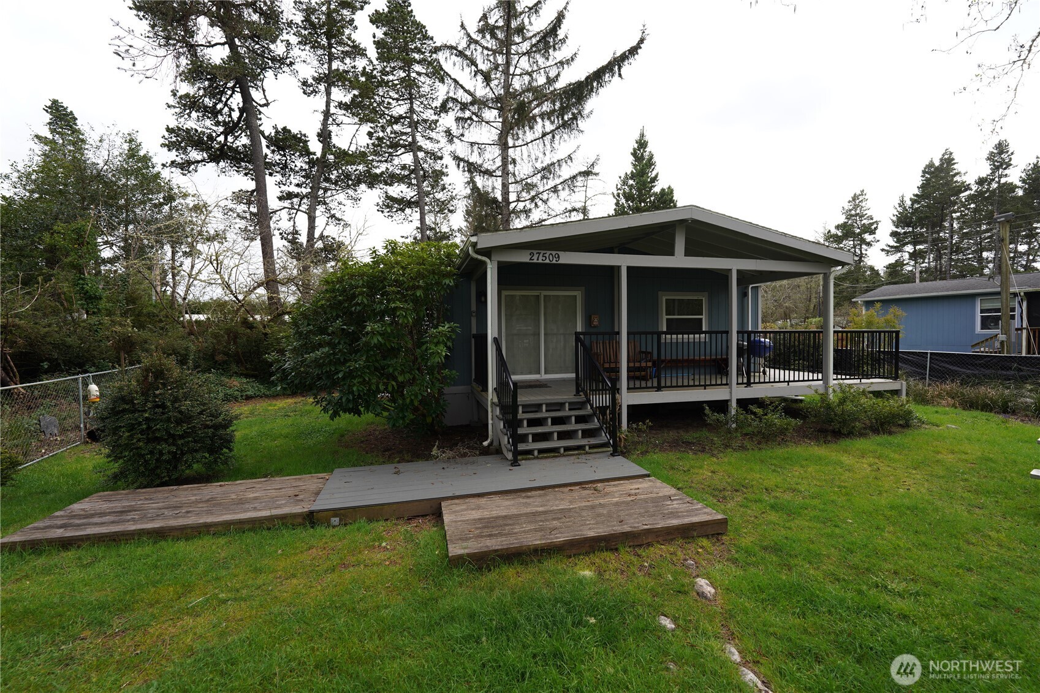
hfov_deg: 104.3
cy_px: 346
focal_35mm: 14
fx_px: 404
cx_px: 520
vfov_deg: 81.2
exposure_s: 1/250
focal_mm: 14
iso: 100
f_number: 4
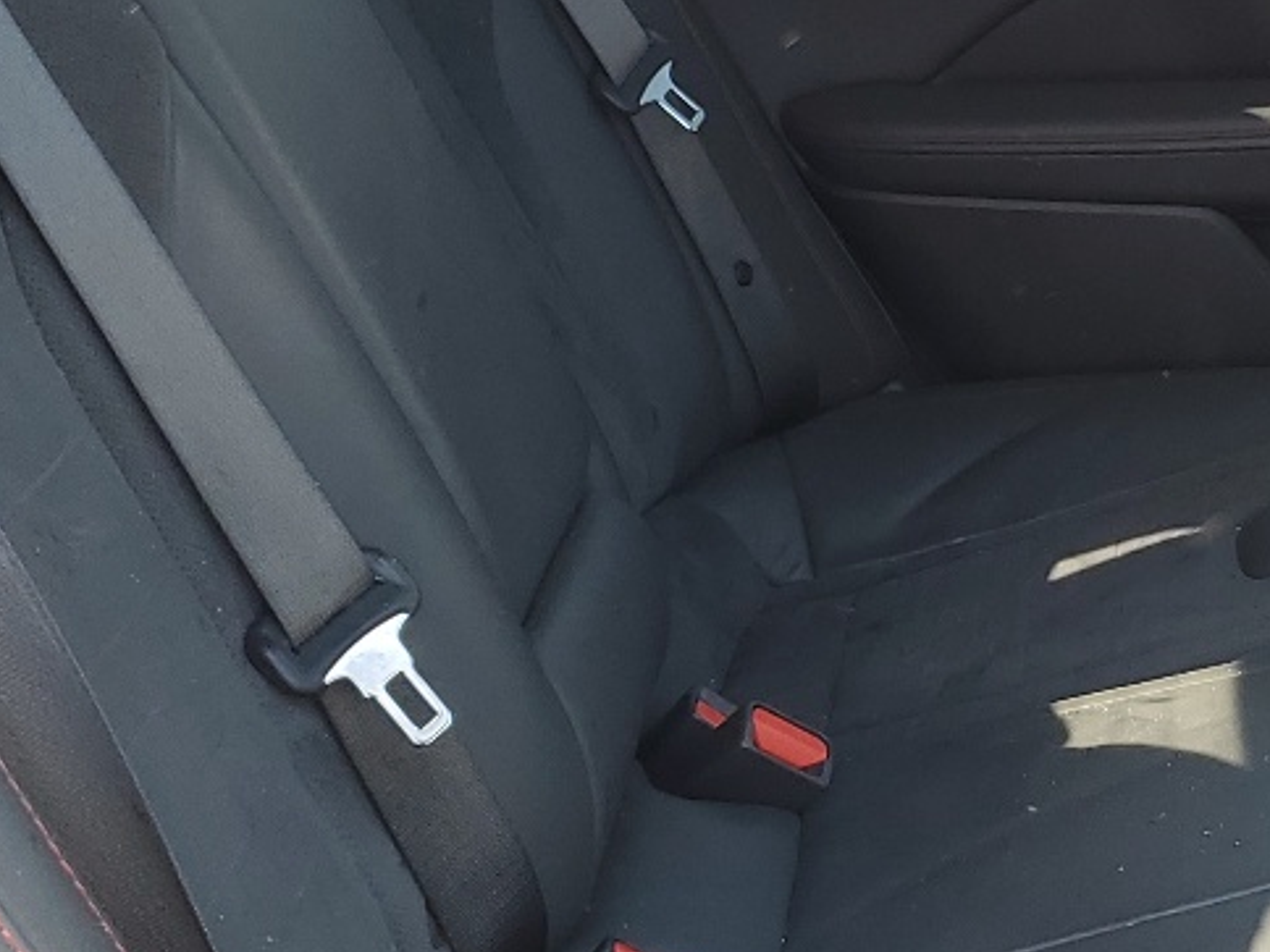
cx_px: 1296
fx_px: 3155
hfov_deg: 21.9
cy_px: 372
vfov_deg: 17.1
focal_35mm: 86
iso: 50
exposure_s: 1/125
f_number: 1.5
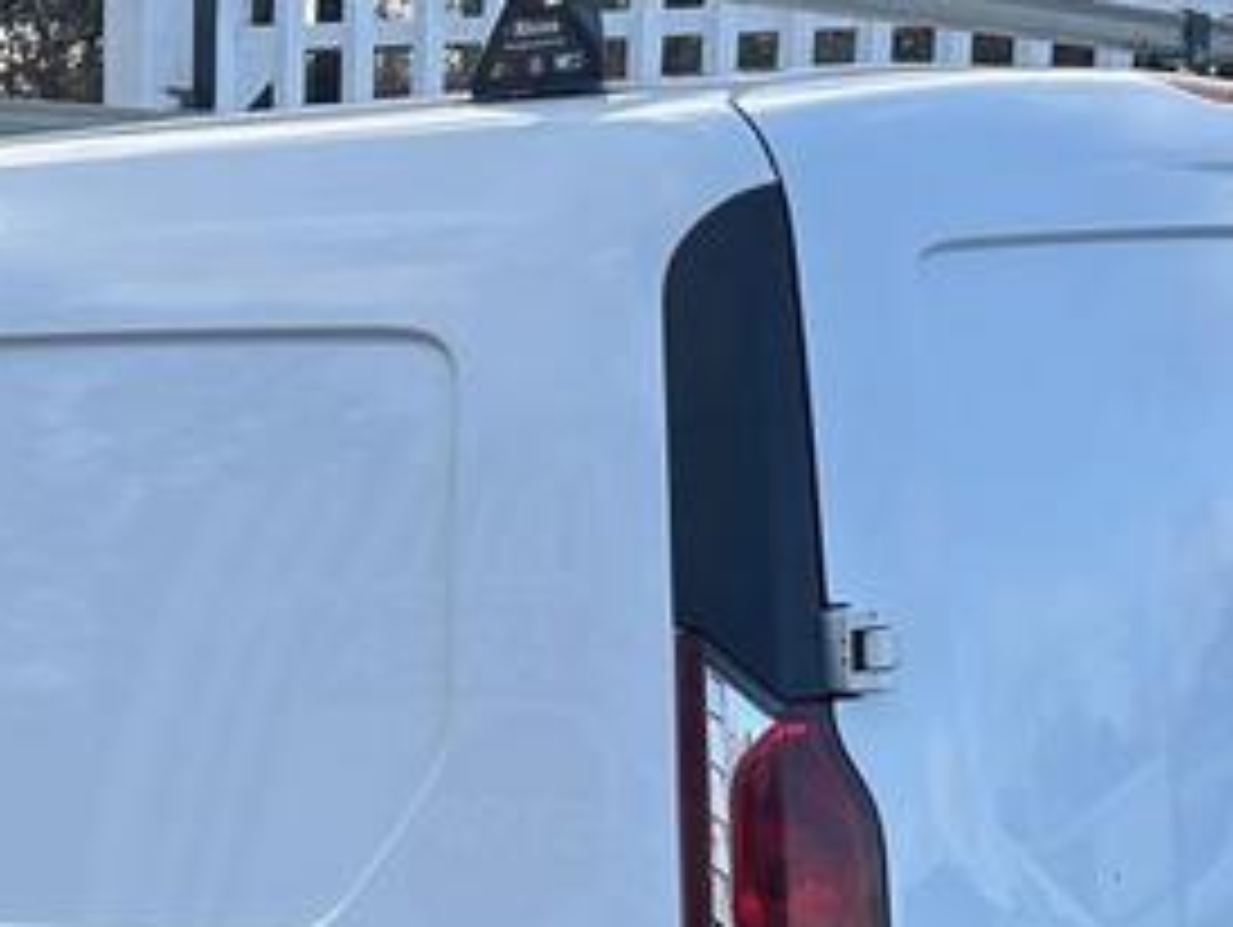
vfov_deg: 16.8
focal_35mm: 85
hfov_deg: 22.4
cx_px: 122
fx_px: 3030
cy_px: 1040
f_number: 1.5
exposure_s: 1/1135
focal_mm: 5.7
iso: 50
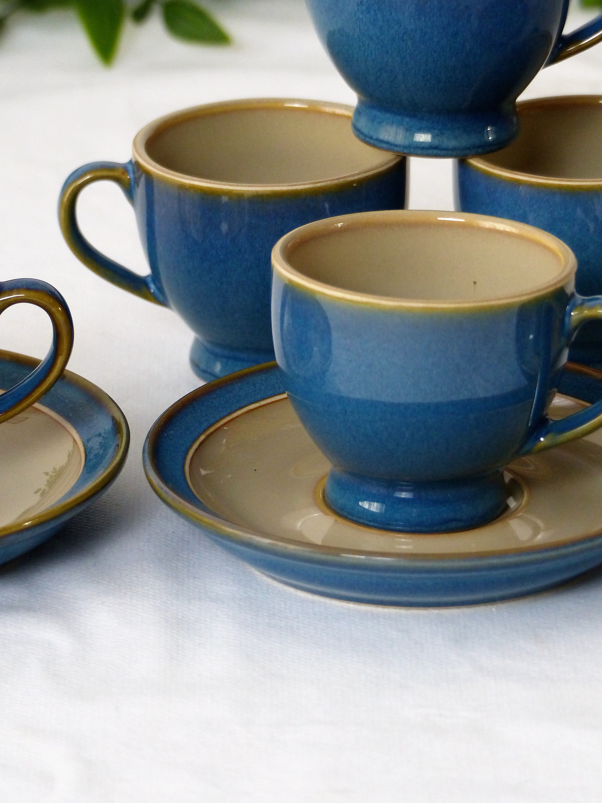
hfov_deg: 7.6
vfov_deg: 10.1
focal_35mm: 196
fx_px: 4545
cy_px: 402
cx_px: 301
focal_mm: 32
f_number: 2.8
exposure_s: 1/80
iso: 400
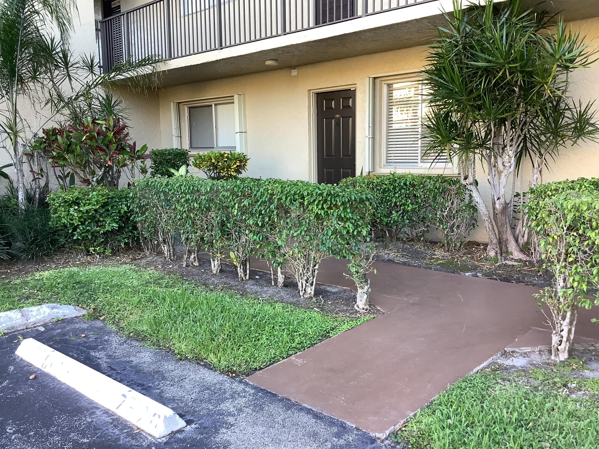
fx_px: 536
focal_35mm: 31
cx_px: 300
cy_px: 224
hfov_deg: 58.4
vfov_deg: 45.4
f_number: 2.4
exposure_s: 1/120
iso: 80
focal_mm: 3.3
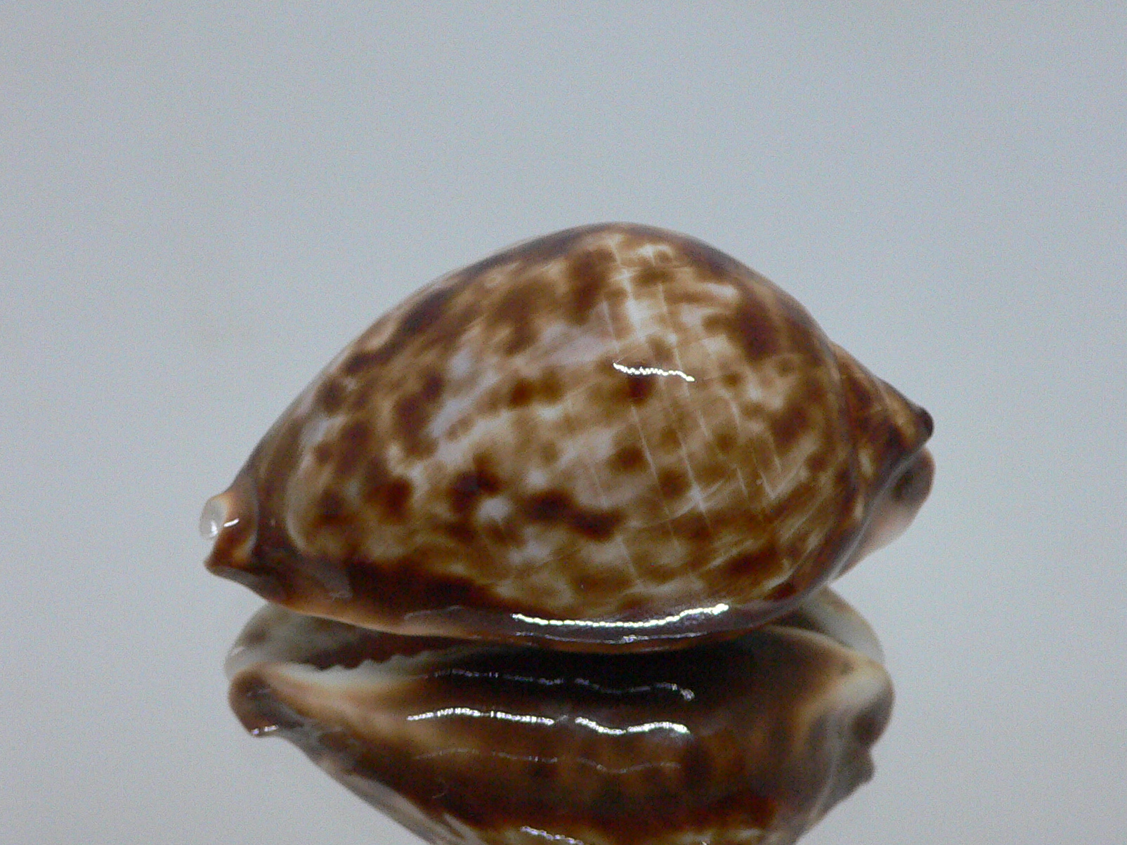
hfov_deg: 42.9
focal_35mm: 44
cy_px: 461
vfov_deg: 32.9
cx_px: 573
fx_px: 1433
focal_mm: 4.6
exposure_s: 1/60
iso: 200
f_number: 2.8
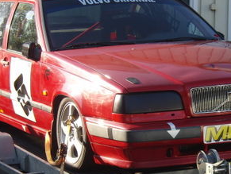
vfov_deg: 12.1
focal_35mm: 123
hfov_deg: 16.0
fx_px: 822
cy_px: 94
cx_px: 148
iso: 100
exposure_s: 1/250
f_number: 4.2
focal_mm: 9.8
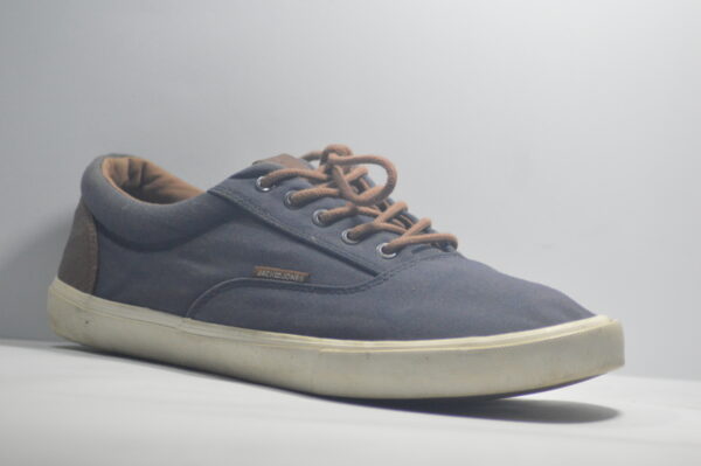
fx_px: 6129
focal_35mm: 315
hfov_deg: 6.5
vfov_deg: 4.4
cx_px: 350
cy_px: 233
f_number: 4.8
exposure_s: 1/500
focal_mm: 210
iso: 2200
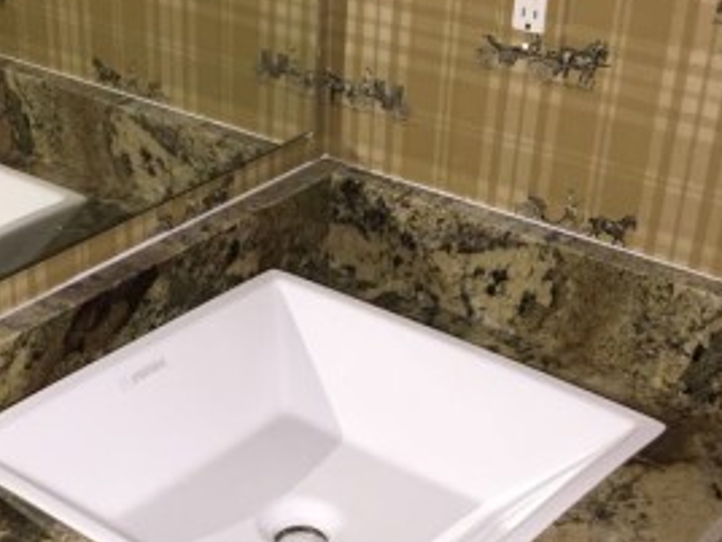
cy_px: 437
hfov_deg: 29.5
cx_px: 202
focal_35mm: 65
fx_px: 1356
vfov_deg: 22.3
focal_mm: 4.15
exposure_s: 1/16
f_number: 2.2
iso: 100
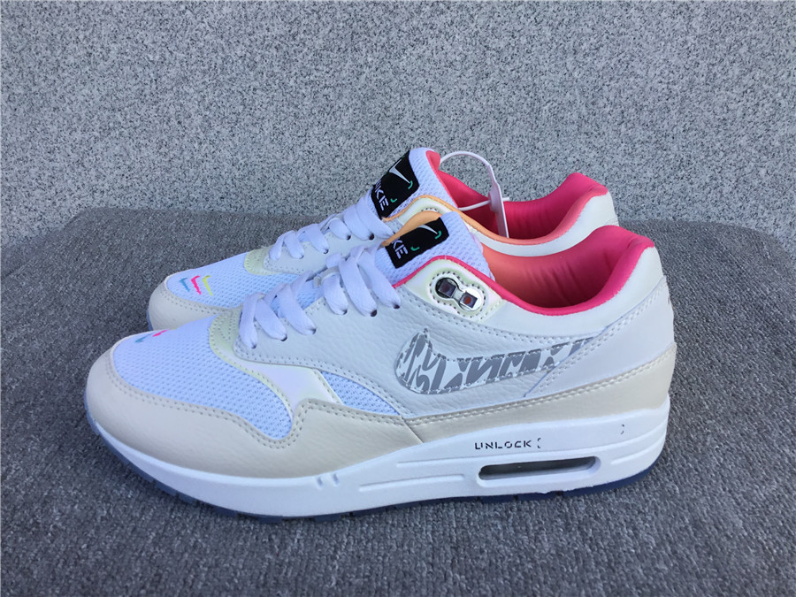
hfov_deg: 58.4
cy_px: 298
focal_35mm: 31
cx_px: 398
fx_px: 713
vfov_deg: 45.4
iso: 25
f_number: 2.4
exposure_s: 1/263
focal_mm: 3.3
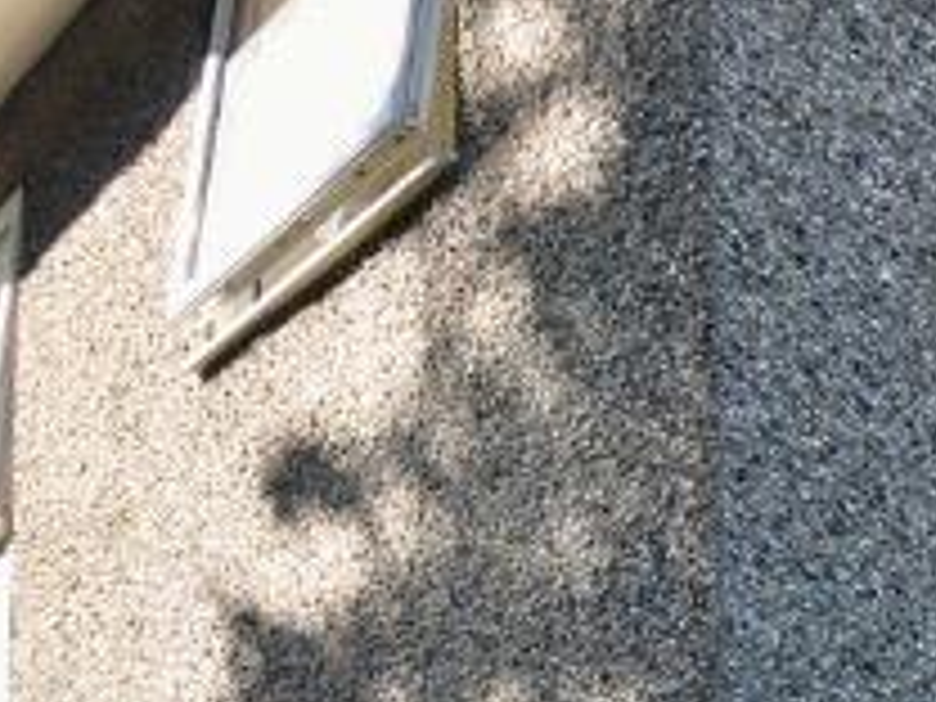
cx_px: 1408
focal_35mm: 71
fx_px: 1920
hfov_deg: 22.4
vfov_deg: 18.3
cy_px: 1060
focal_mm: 10
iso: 200
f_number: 7.1
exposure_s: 1/125
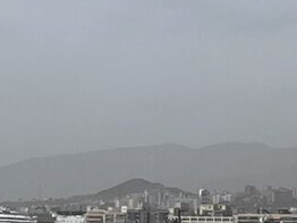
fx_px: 1743
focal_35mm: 203
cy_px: 151
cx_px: 118
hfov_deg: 9.7
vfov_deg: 7.3
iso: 50
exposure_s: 1/11905
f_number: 1.6
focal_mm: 5.1
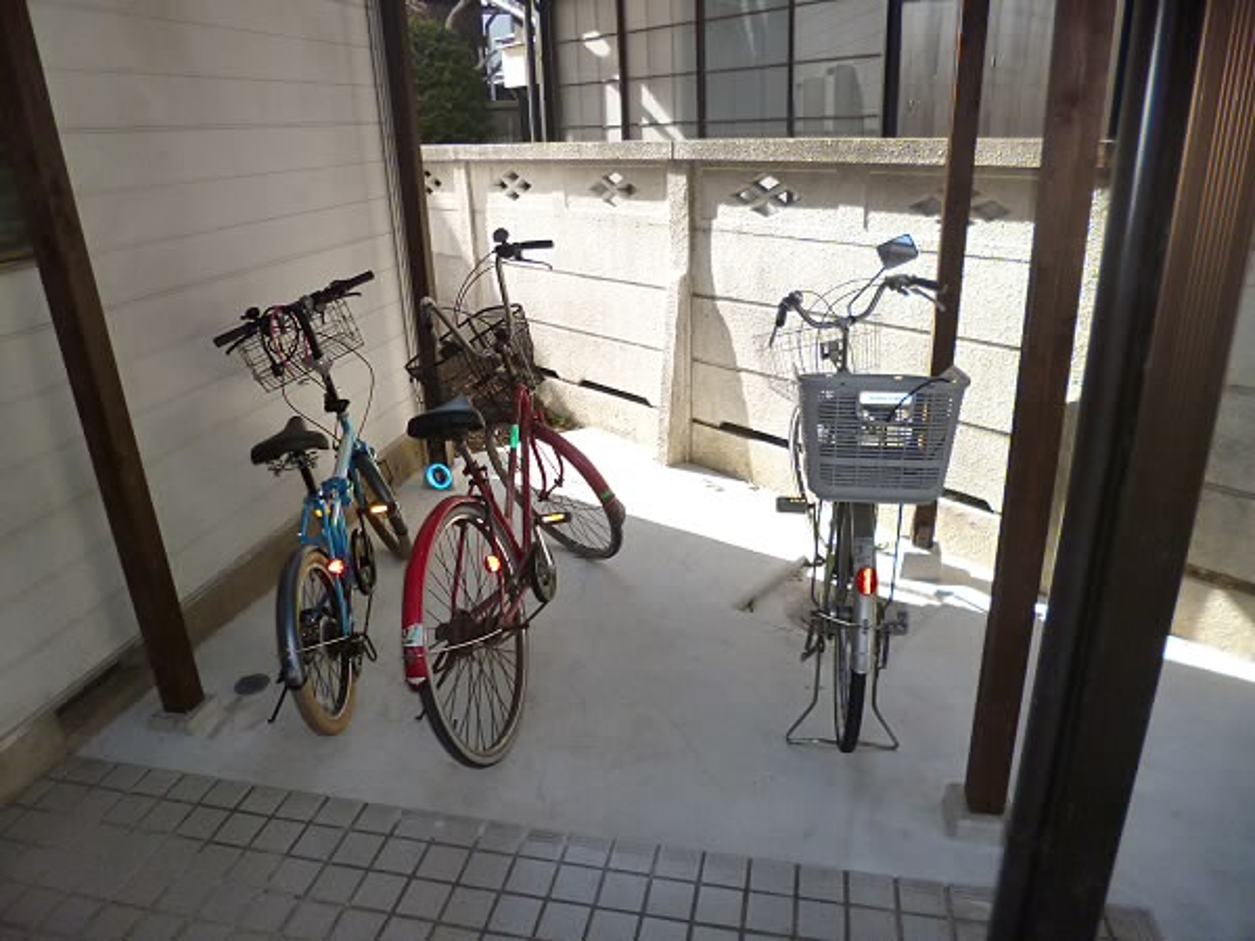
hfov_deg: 71.6
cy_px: 470
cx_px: 628
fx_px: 870
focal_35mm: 24
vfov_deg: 56.8
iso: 100
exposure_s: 1/500
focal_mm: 4.3
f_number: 2.5
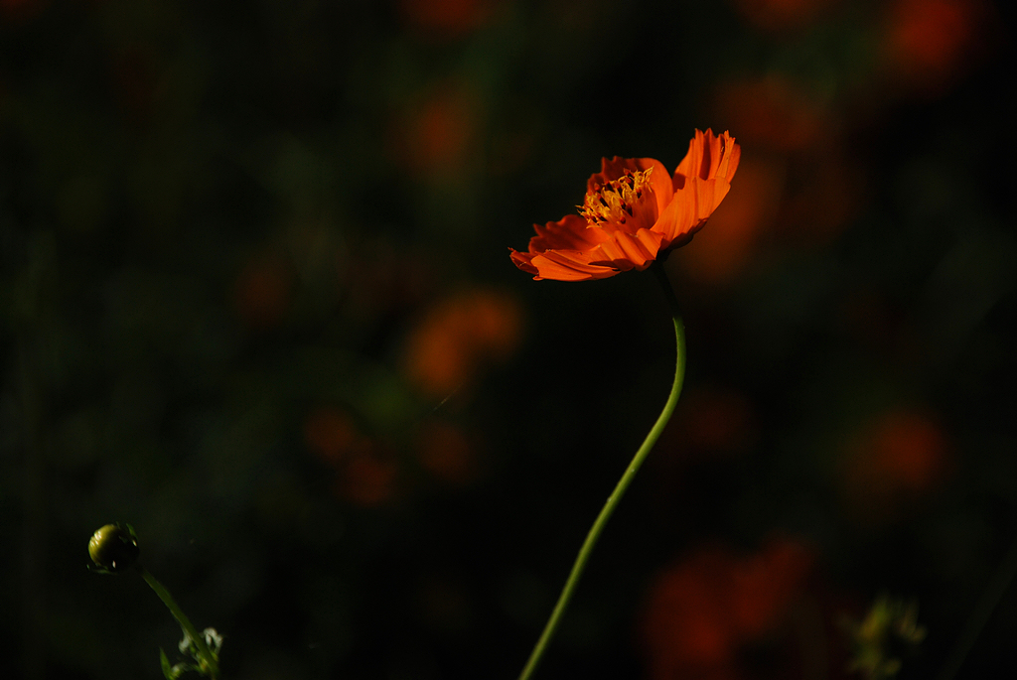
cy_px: 340
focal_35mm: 202
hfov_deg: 10.1
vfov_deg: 6.8
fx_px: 5726
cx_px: 508
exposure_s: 1/1000
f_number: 5.6
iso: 200
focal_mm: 135
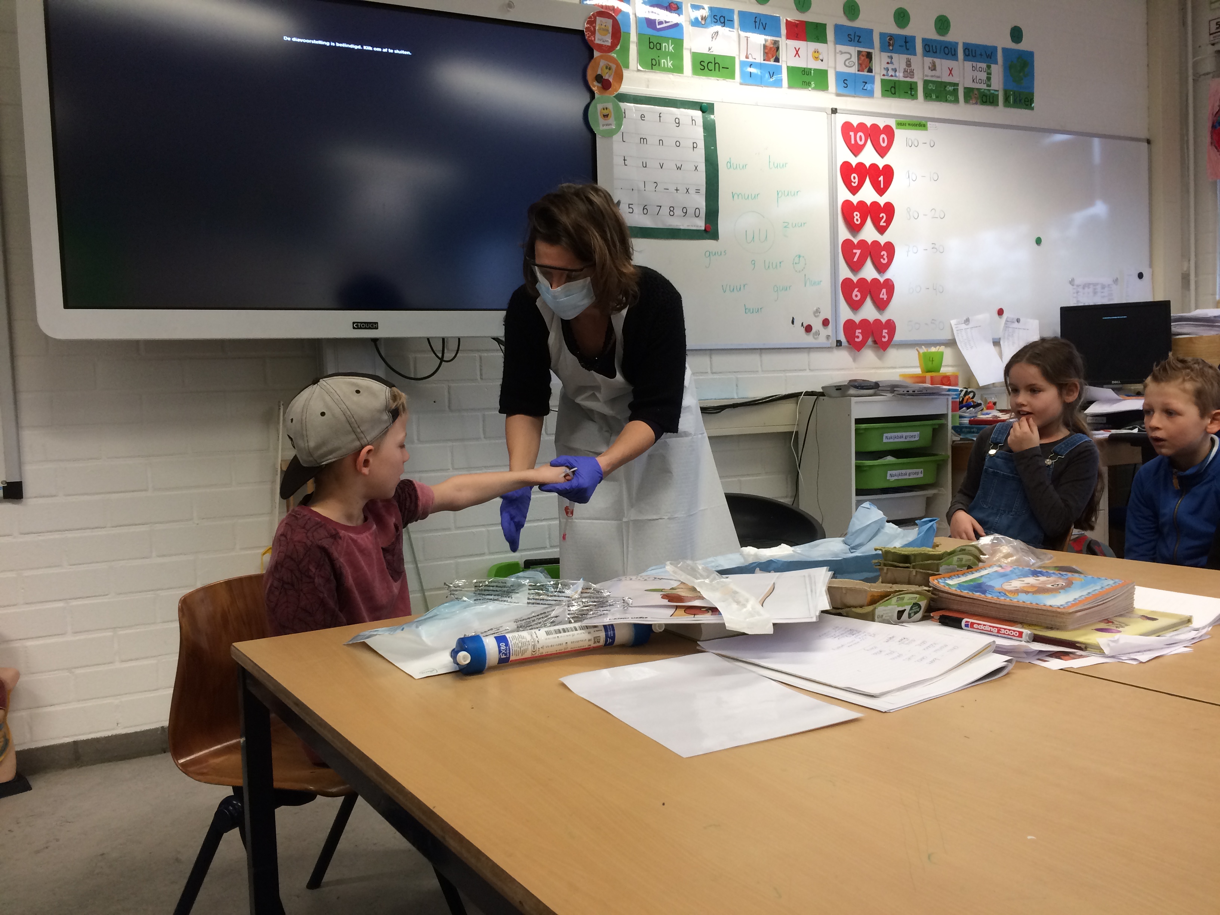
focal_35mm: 29
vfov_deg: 48.2
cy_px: 458
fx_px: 1022
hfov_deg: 61.7
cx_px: 610
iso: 100
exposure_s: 1/33
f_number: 2.2
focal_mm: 4.15
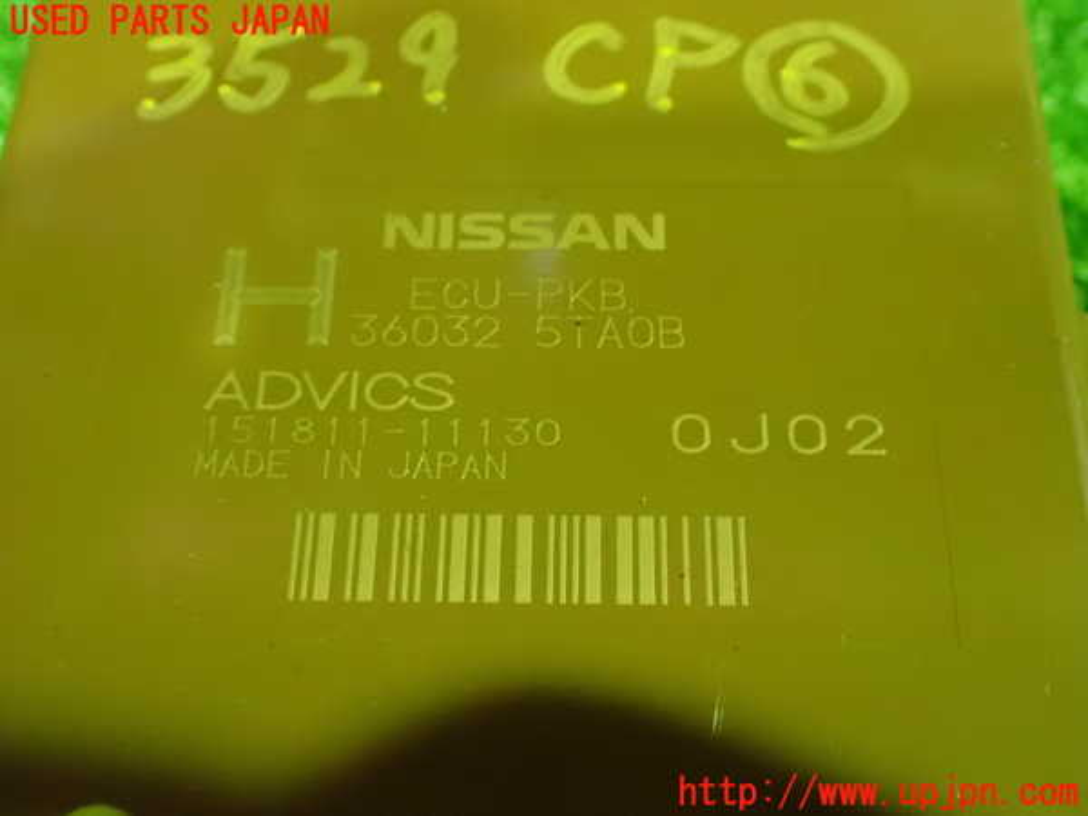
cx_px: 544
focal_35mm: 44
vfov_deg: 32.9
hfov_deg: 42.9
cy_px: 408
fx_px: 1383
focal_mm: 7.84
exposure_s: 1/40
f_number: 2.9
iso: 1600
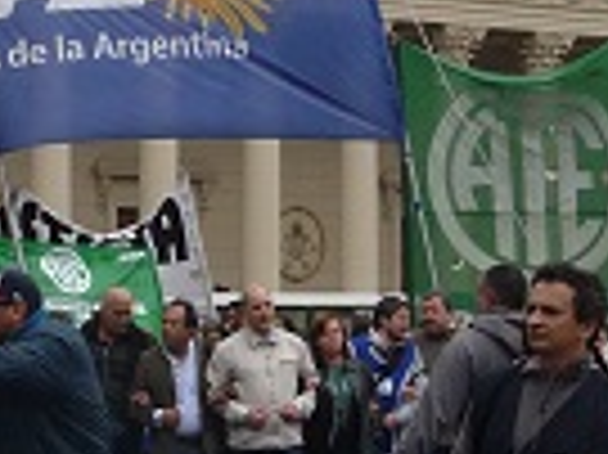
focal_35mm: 137
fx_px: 2404
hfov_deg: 14.3
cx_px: 140
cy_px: 249
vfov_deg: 10.8
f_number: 3.4
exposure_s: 1/250
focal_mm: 5
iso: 200
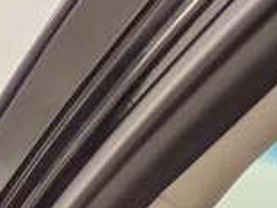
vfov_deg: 10.6
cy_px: 636
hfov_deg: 19.0
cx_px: 403
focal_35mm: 92
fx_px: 736
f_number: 2.2
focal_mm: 1.83
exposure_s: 1/33.3
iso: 52
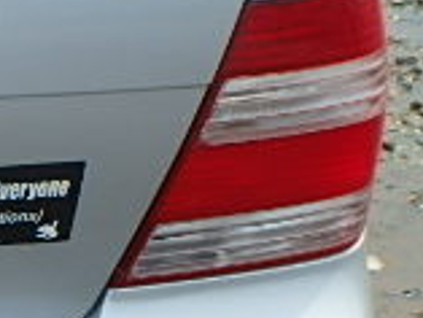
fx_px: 1443
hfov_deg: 14.1
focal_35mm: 118
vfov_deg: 12.5
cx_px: -412
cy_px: 286
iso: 125
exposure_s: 1/640
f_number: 4.6
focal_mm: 5.2
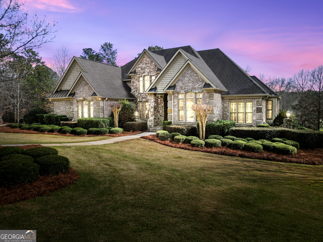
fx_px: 224
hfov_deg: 71.6
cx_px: 162
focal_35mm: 24
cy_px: 121
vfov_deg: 56.8
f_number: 1.7
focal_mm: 6.72
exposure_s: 1/3000
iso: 160
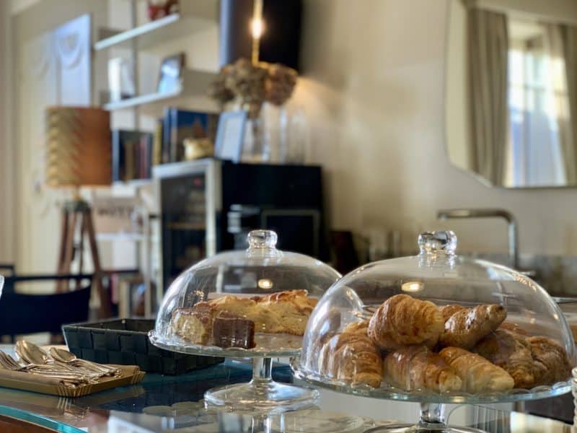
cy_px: 216
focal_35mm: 52
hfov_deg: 36.8
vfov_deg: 28.0
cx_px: 288
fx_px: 867
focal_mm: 6
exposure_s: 1/50
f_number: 2.4
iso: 64
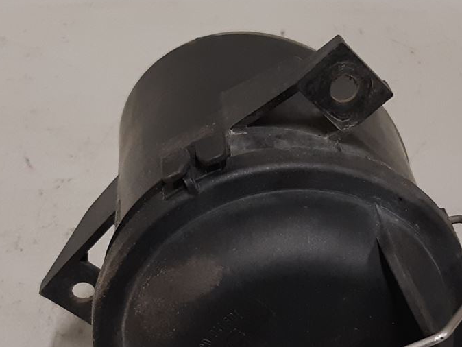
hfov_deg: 24.7
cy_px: 211
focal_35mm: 79
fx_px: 1055
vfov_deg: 18.7
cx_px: 255
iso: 160
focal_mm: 3.93
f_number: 1.7
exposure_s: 1/50
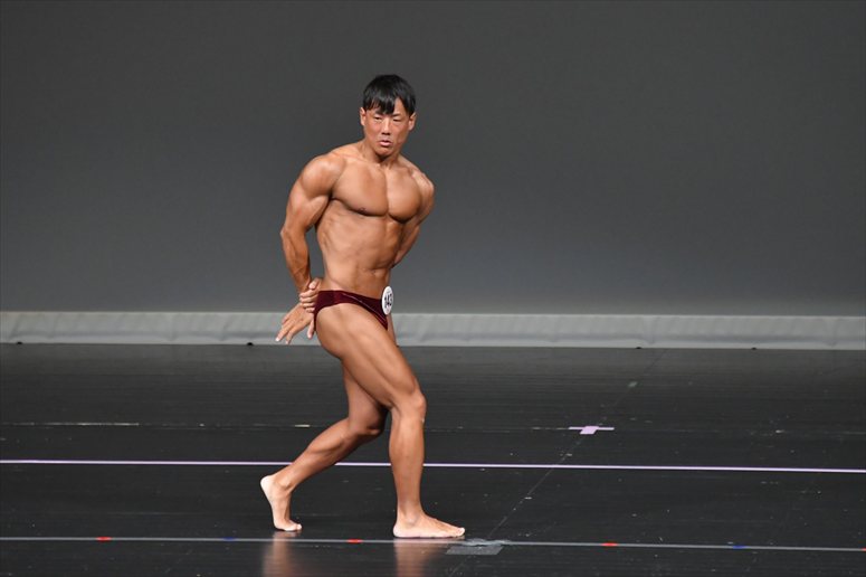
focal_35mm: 375
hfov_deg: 5.5
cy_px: 288
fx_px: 9017
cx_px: 433
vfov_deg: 3.7
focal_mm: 250
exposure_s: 1/400
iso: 4000
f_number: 5.6
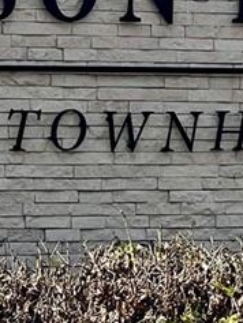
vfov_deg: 5.1
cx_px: 233
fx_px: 3647
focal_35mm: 390
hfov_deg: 3.8
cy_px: 161
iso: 32
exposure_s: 1/995
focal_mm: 9
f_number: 2.8
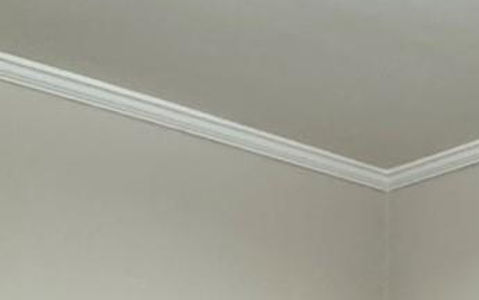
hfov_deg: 23.3
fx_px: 1149
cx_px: 355
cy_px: 789
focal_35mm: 88
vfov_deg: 11.4
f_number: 2.2
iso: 640
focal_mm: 2.22
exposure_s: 1/60
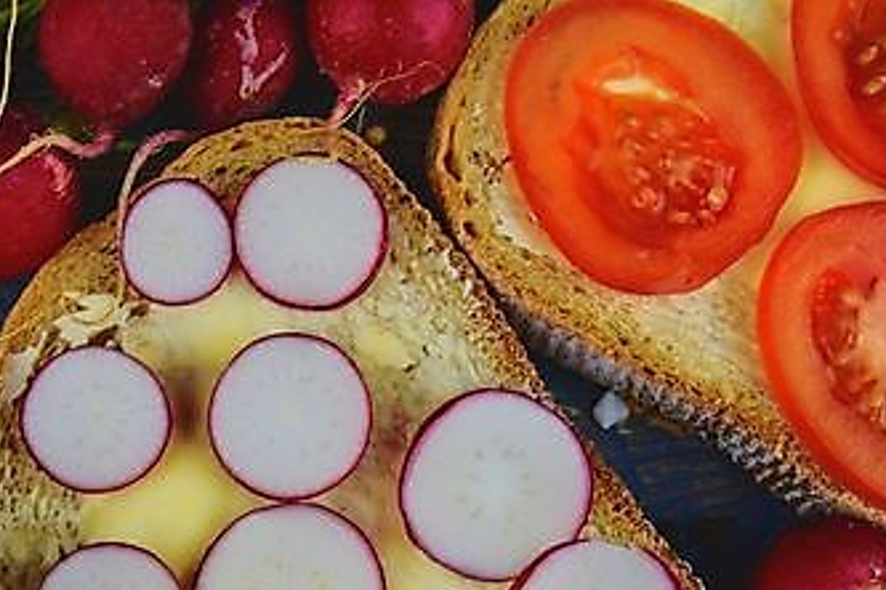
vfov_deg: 28.2
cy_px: 529
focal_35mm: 46
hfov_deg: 42.3
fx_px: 1130
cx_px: 306
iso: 100
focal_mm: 17
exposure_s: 1/20
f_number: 16
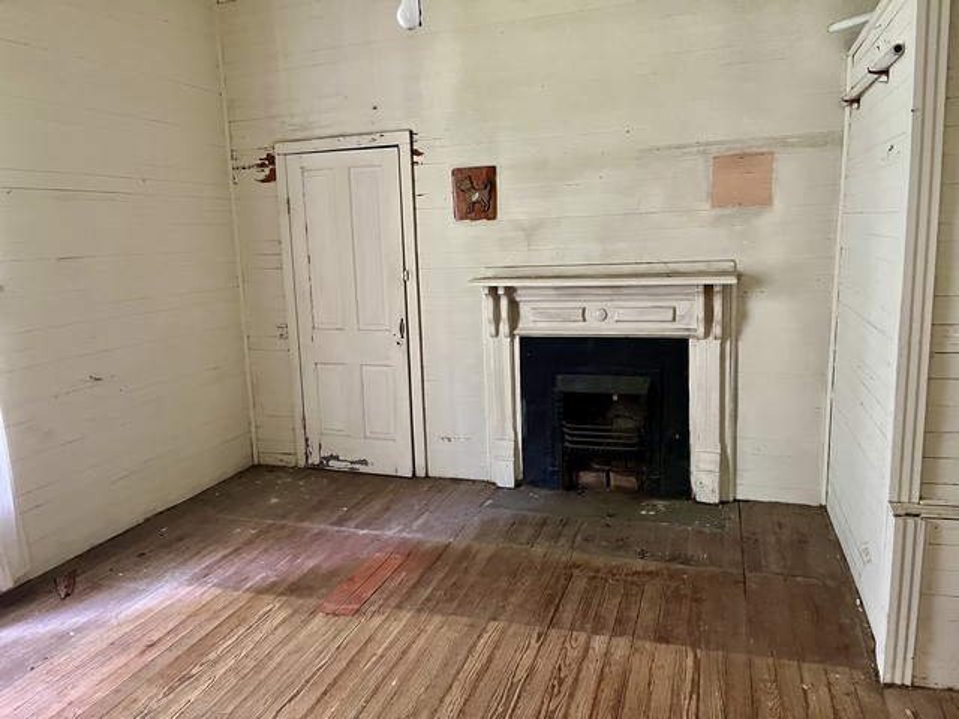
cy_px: 360
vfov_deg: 53.1
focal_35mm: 26
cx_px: 480
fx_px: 720
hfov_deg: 67.3
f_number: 1.6
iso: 500
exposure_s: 1/60
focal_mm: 5.1
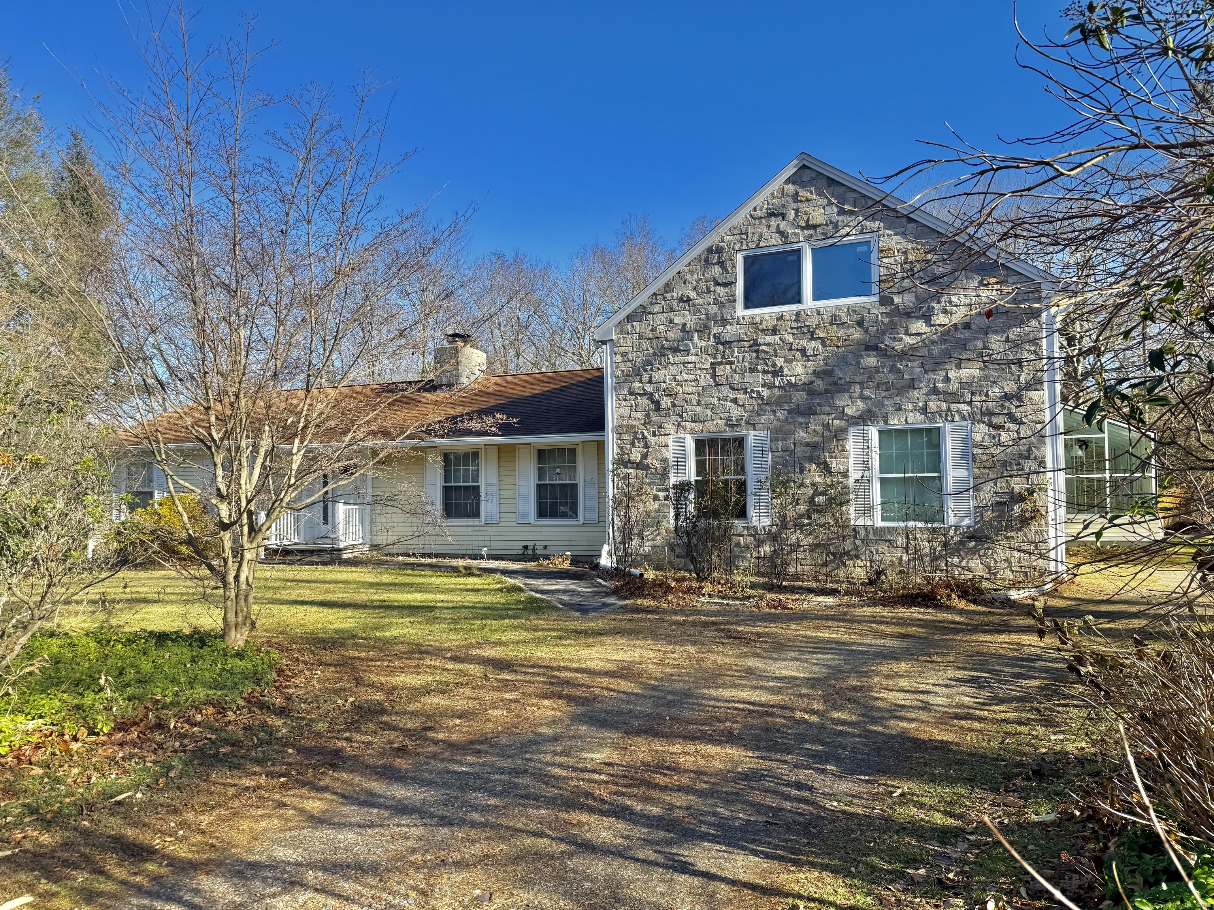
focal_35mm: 24
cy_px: 455
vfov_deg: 56.8
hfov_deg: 71.6
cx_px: 607
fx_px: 842
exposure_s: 1/1585
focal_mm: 6.76
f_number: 1.78
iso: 80
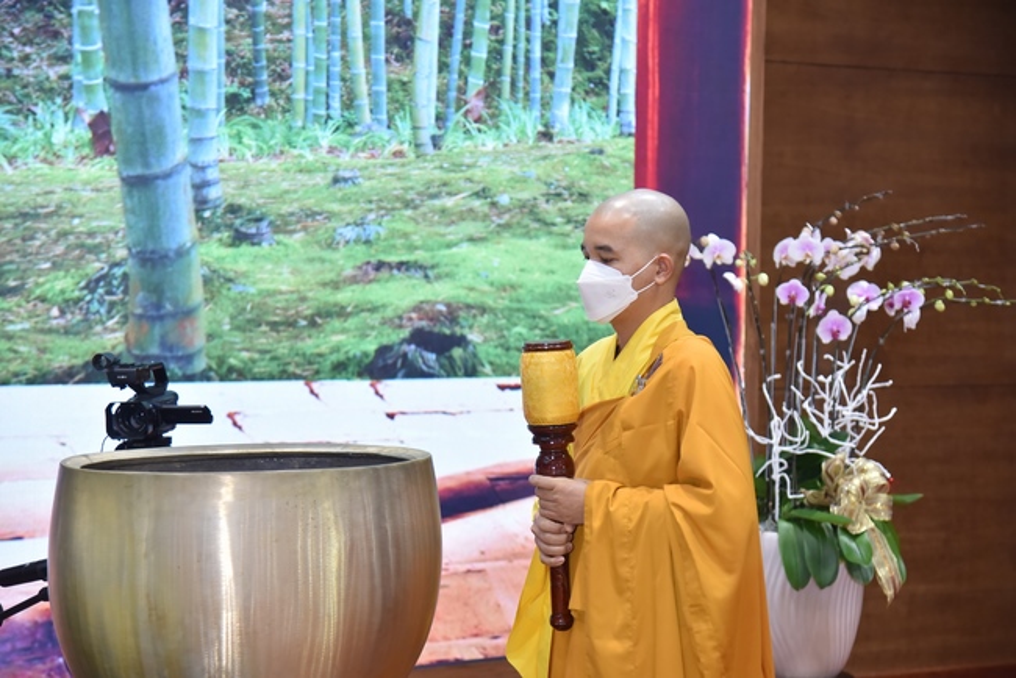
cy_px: 339
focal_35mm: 70
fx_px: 1976
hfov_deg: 28.8
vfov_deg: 19.5
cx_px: 508
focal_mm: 70
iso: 1600
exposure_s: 1/125
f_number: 4
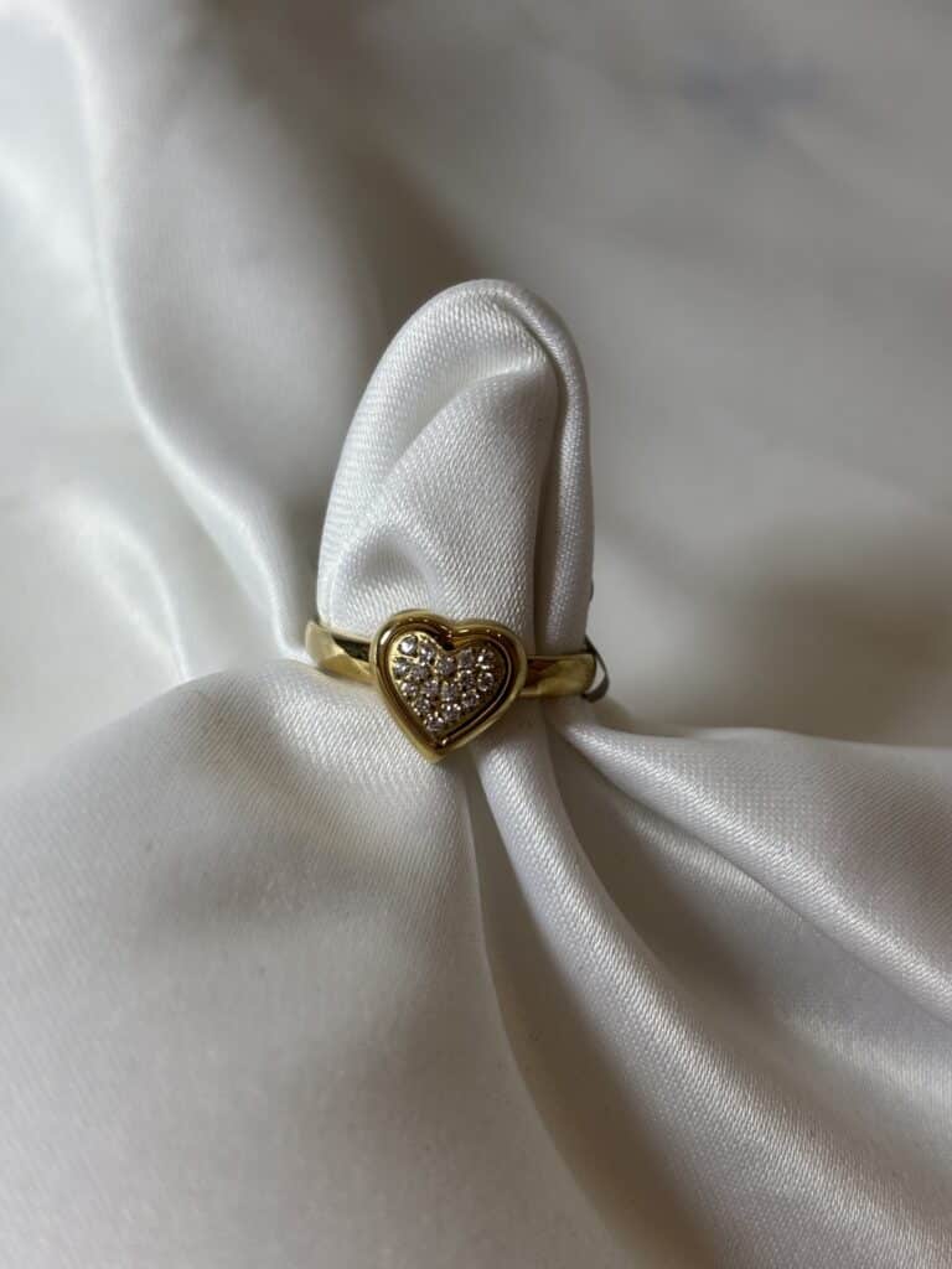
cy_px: 634
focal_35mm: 52
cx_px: 476
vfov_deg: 36.8
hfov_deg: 28.0
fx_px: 1907
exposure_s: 1/167
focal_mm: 5.96
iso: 32
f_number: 1.6
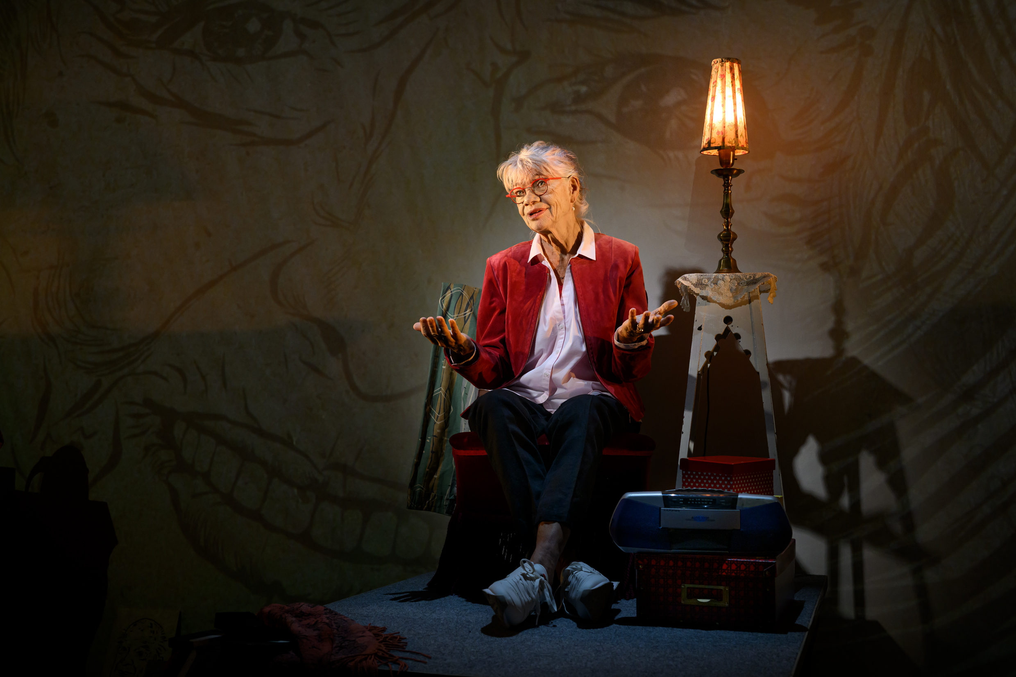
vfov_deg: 34.2
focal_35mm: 39
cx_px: 508
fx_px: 1101
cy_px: 338
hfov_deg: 49.6
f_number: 4
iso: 1600
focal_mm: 39
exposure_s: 1/100
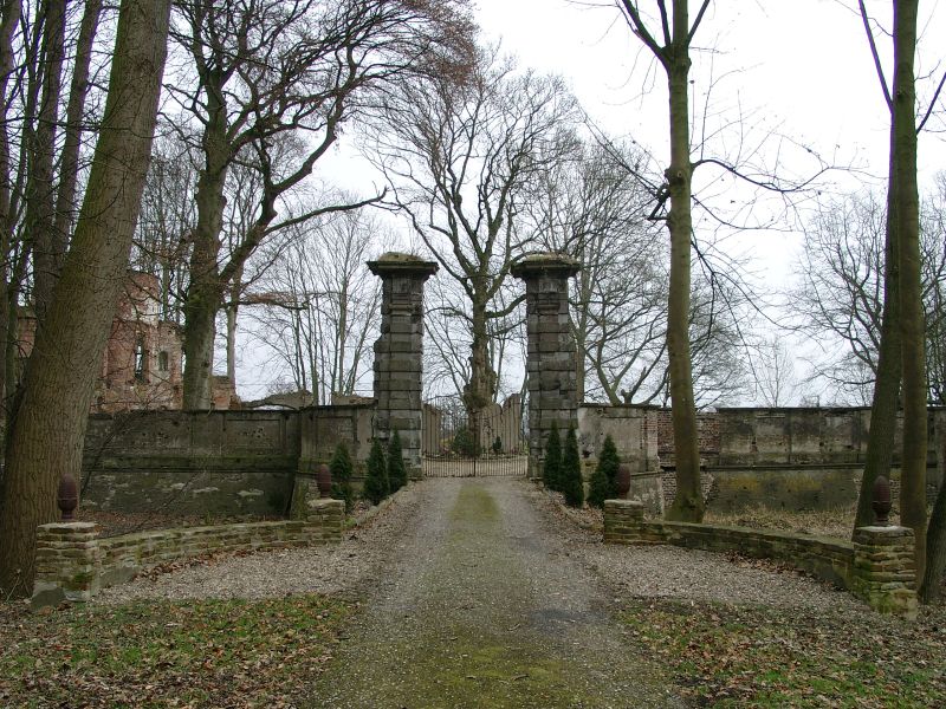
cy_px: 354
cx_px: 473
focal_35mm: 34
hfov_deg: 54.0
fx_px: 929
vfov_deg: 41.8
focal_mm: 7.13
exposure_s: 1/128
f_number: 4
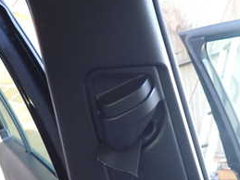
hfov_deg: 33.2
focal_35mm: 58
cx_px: 133
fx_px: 402
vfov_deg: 25.1
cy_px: 117
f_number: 2
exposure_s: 1/60
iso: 160
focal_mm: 4.5
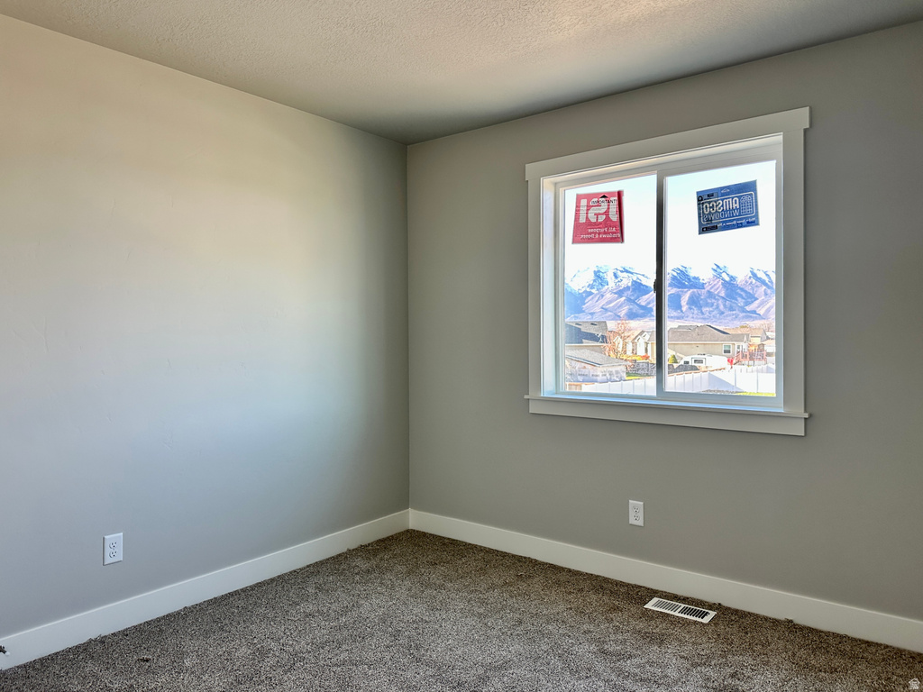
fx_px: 640
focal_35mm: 24
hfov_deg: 71.6
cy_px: 346
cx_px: 462
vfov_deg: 56.8
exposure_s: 1/161
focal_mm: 6.86
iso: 100
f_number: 1.78
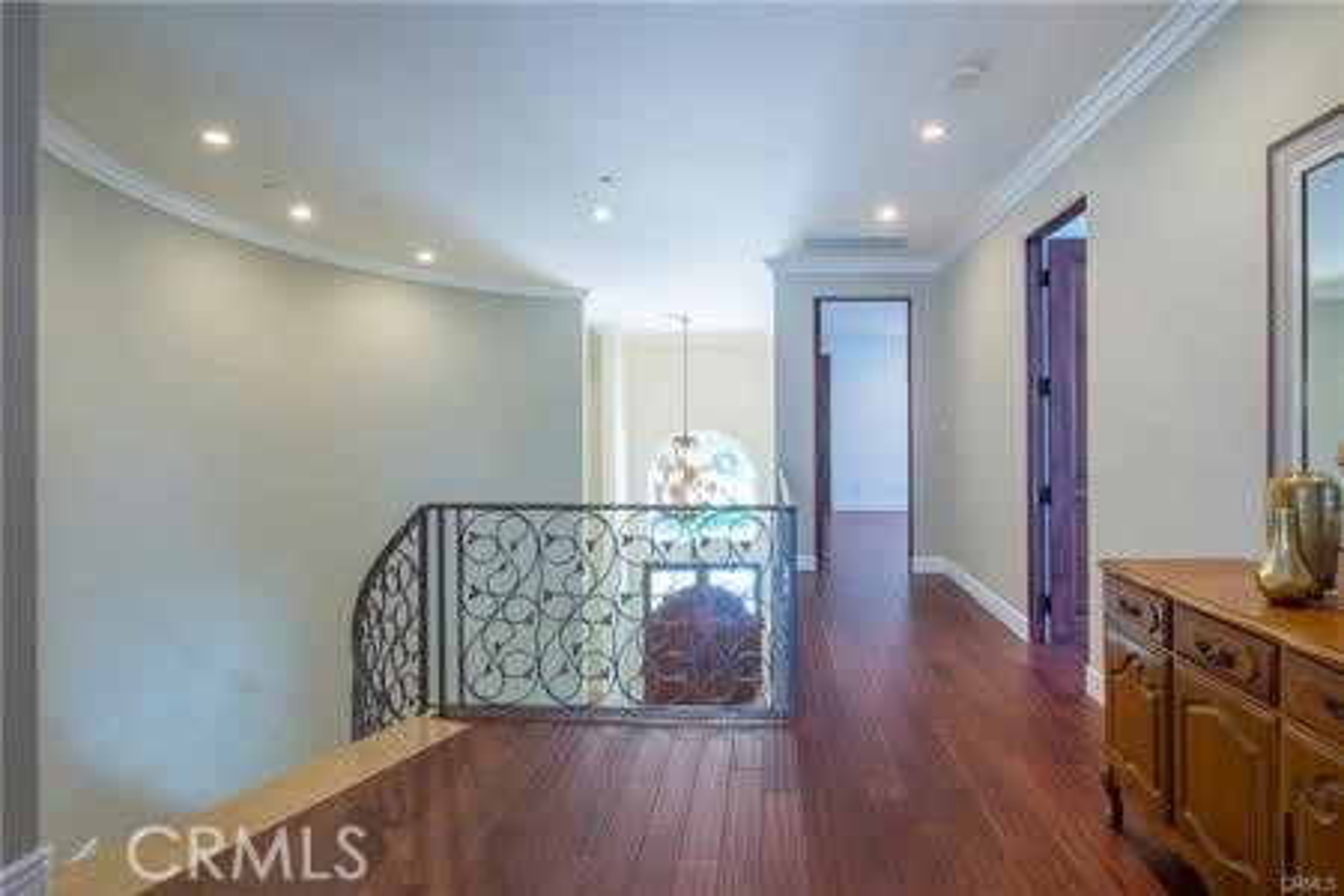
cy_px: 448
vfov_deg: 67.4
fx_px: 672
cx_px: 672
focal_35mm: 18
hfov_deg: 90.0
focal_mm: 18
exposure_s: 1.6
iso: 200
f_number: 22
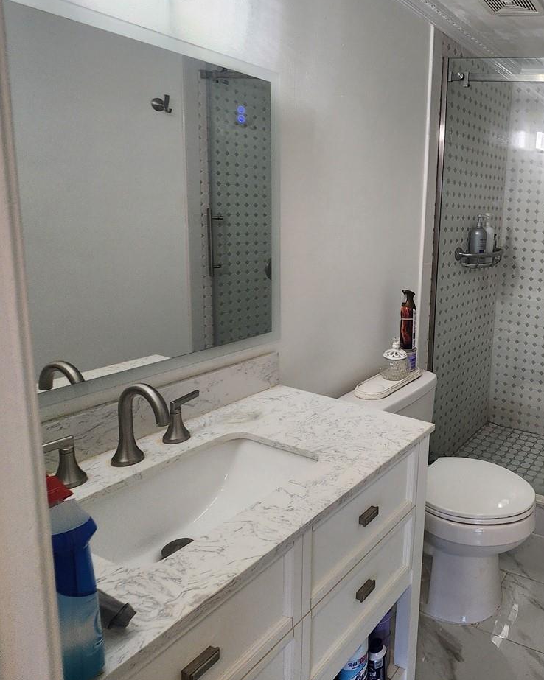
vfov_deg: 74.4
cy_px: 280
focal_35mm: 22
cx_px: 542
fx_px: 443
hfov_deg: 51.0
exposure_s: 1/60
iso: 100
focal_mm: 2.2
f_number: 2.2
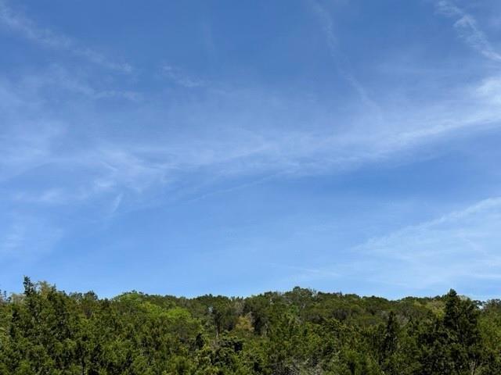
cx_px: 250
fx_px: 695
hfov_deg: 39.7
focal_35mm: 48
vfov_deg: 30.3
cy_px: 188
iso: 64
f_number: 1.78
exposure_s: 1/5556
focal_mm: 6.86
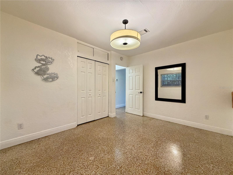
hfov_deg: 102.1
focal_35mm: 14
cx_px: 116
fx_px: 94
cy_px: 88
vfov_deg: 85.7
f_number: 2.2
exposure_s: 1/60
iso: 500
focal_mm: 2.22
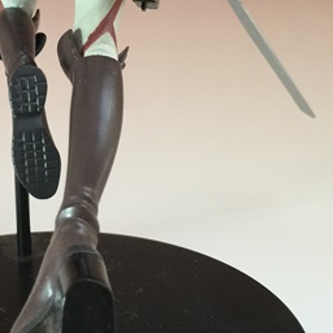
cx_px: 40
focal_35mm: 64
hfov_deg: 26.1
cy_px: 49
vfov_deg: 26.2
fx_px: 697
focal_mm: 4.15
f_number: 2.2
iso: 80
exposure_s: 1/17
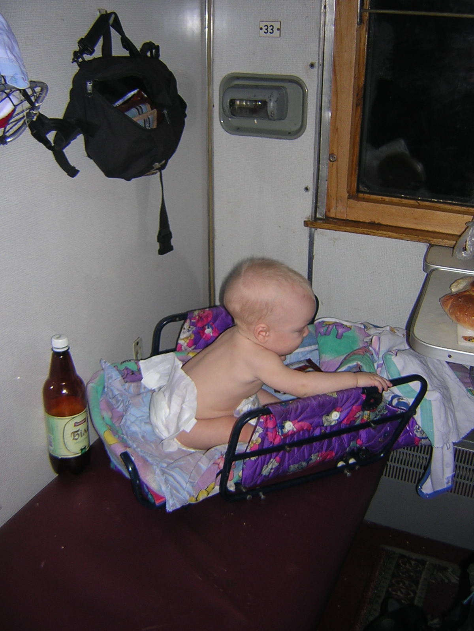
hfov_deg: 39.7
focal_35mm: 36
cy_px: 316
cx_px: 237
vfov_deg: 51.4
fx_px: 657
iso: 100
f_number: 2.6
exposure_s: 1/60.1
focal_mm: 4.7
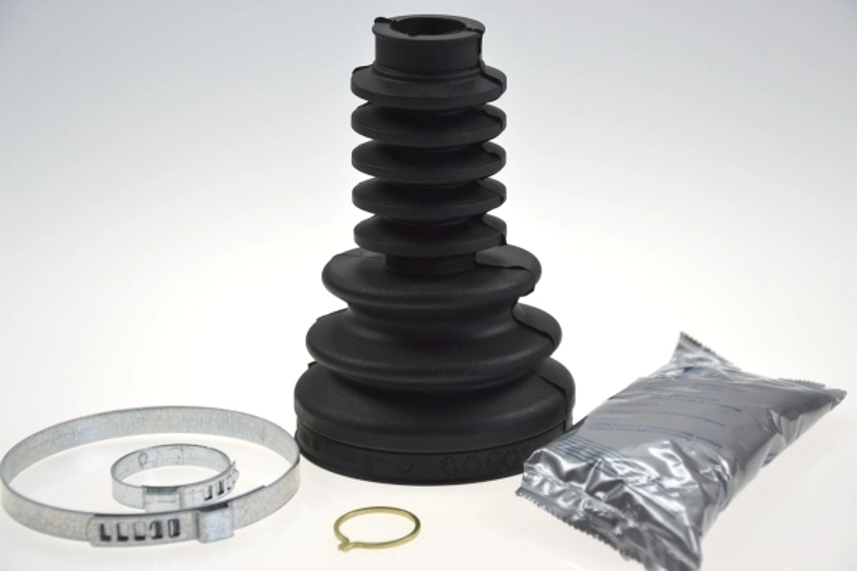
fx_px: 2499
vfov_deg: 13.0
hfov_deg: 19.5
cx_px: 428
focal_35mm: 105
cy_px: 286
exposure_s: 1/125
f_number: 5.3
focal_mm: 70
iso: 100
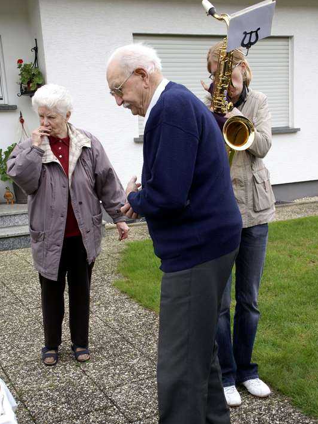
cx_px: 160
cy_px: 238
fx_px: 600
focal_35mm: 49
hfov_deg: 29.7
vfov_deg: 38.9
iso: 100
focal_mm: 30
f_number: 7.1
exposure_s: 1/60
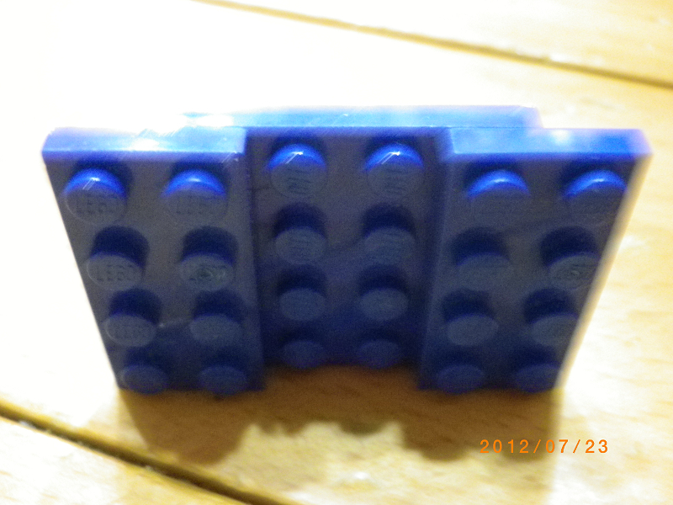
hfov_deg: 45.8
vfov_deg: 35.1
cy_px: 252
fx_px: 797
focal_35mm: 41
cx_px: 336
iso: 800
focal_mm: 7.3
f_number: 3.9
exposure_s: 1/4
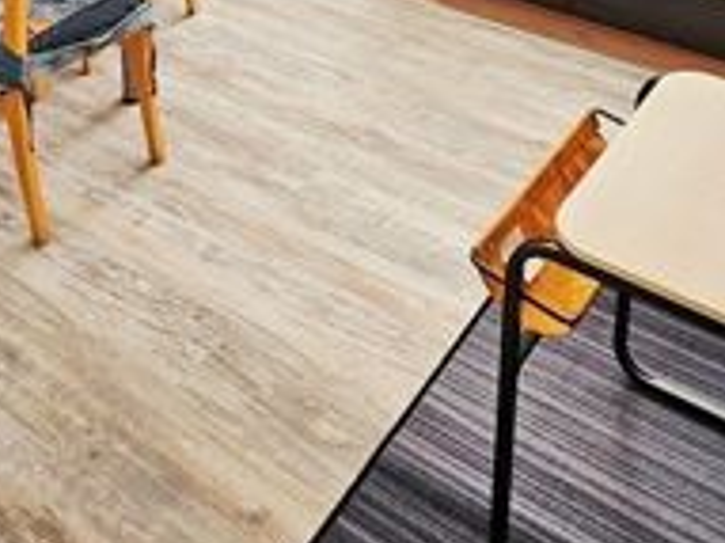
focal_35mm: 48
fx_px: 1005
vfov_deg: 25.3
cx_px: 306
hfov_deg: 39.6
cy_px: -194
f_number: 2.2
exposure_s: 1/50
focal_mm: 1.7
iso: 64
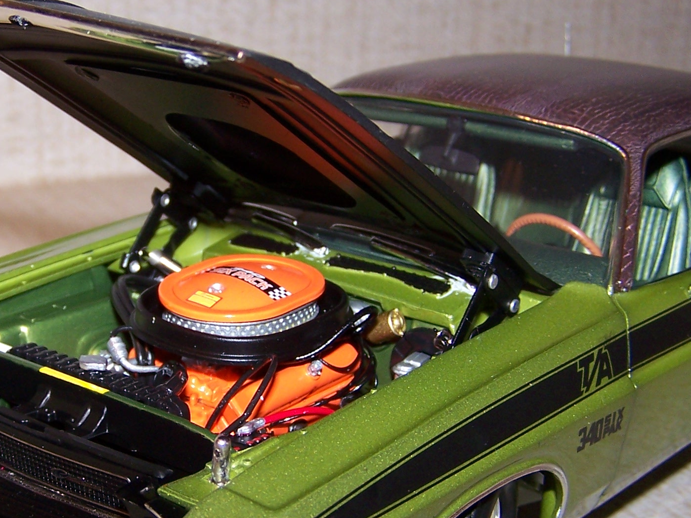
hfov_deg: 27.5
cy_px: 319
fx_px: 1398
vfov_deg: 21.0
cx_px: 198
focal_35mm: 70
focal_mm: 6.3
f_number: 2.8
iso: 80
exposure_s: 1/60
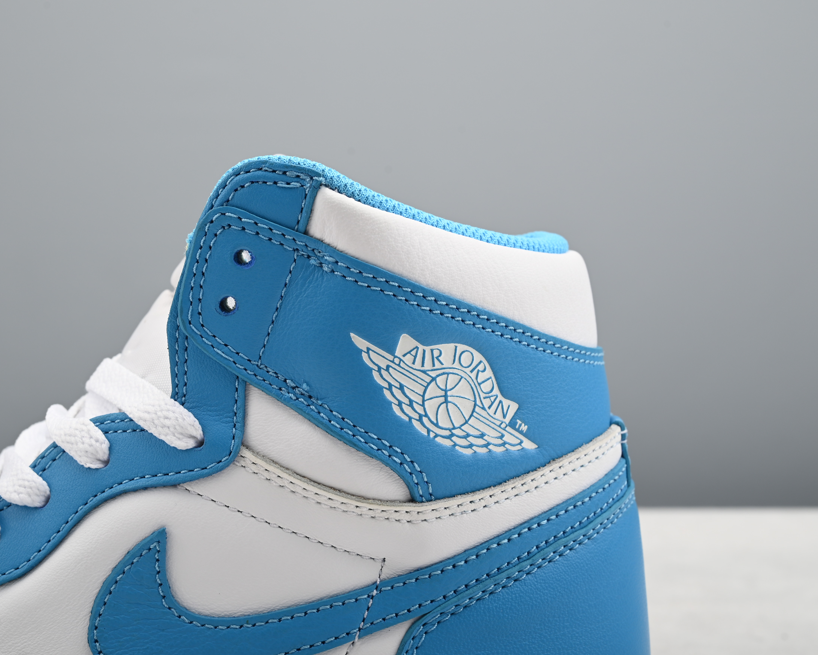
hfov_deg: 37.8
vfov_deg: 30.8
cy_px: 328
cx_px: 309
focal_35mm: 49
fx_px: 1186
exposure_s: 1/200
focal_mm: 38
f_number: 11
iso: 100
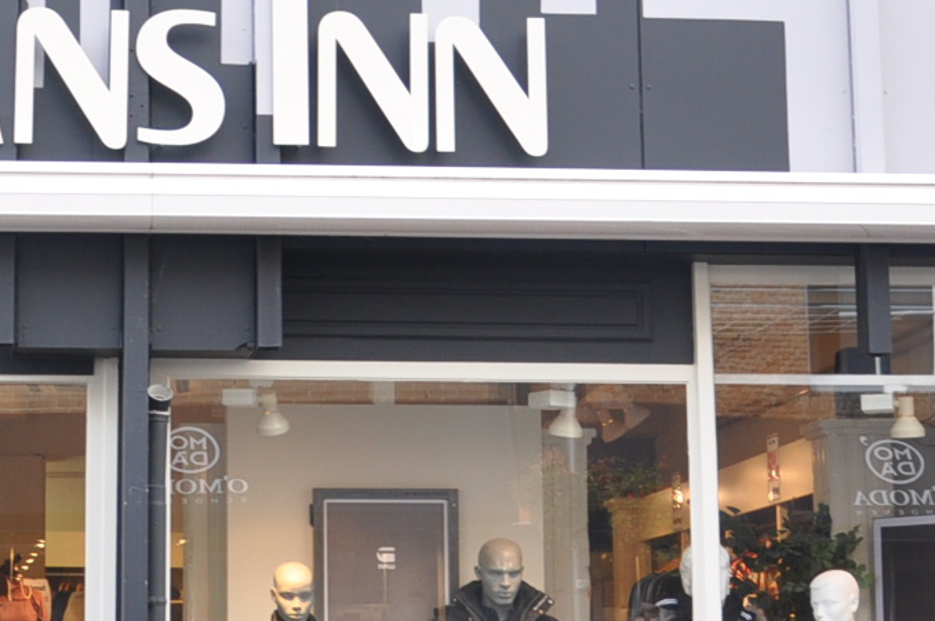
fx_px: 2583
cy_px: 240
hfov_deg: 20.1
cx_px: 106
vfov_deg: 13.7
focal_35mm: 100
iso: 360
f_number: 5.6
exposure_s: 1/125
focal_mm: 21
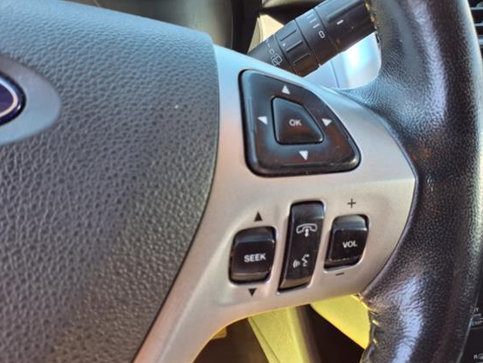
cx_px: 218
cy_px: 173
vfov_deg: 45.4
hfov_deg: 58.2
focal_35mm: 31
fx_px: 433
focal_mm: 3.58
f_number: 1.9
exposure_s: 1/120
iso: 50
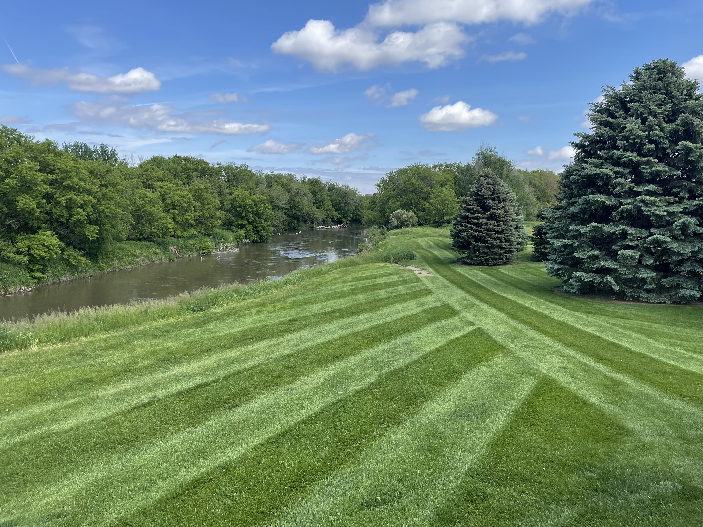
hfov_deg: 67.3
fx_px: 528
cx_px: 352
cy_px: 264
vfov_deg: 53.1
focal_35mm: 26
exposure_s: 1/2564
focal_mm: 4.2
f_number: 1.6
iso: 32
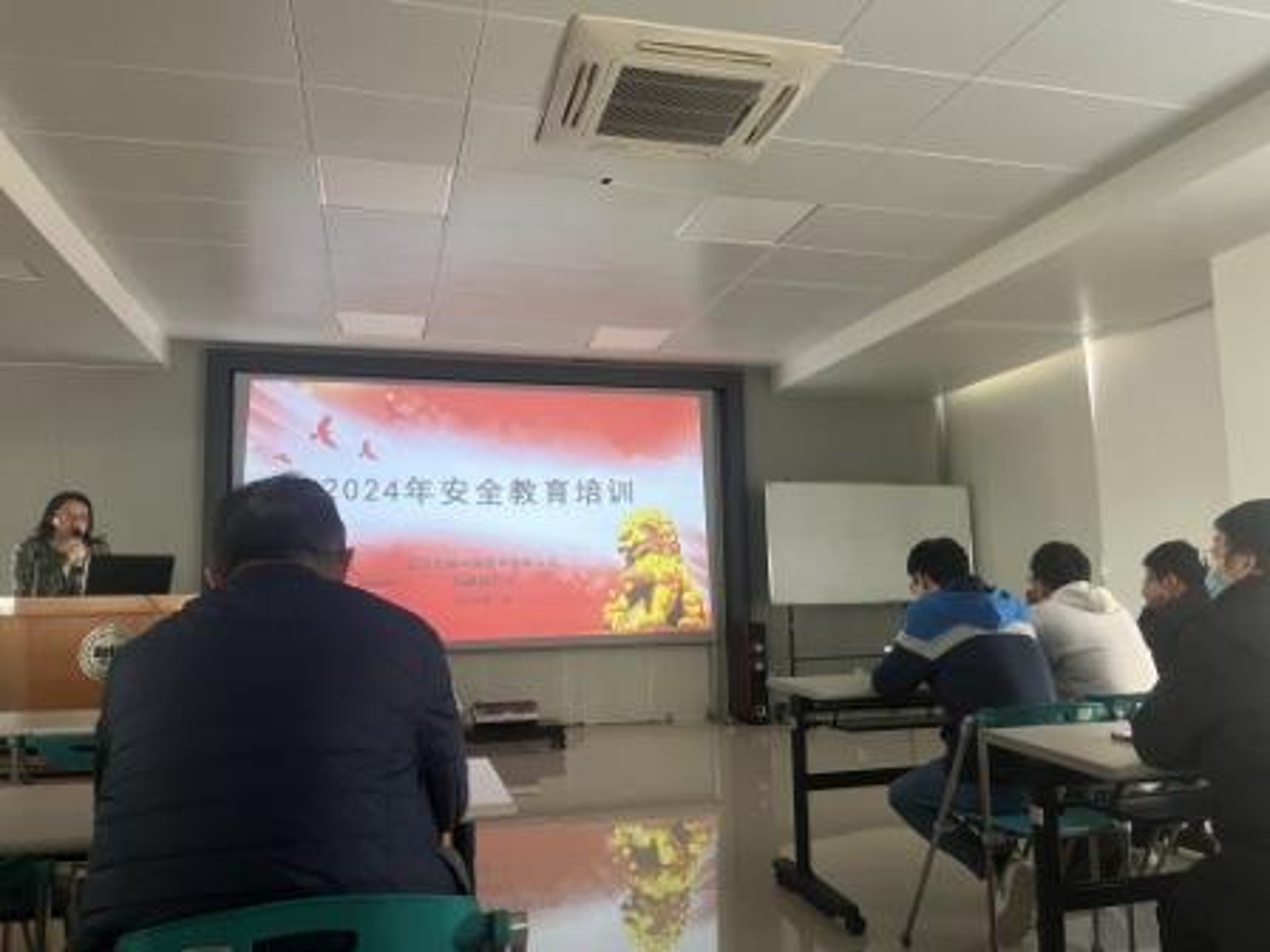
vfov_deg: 53.1
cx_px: 635
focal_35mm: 26
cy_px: 476
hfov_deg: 67.3
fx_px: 954
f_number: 1.6
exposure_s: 1/40
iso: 500
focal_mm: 5.1
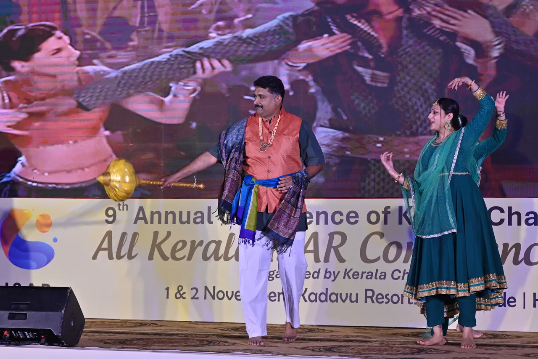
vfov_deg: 16.1
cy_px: 180
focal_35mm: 85
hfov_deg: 23.9
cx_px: 269
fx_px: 1270
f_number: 5.6
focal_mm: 85
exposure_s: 1/250
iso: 1250
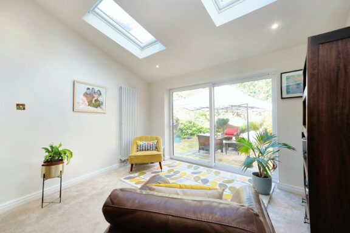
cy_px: 116
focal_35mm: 15
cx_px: 175
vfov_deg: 77.3
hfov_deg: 100.4
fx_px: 146
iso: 320
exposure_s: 1/60
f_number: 4
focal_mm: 10
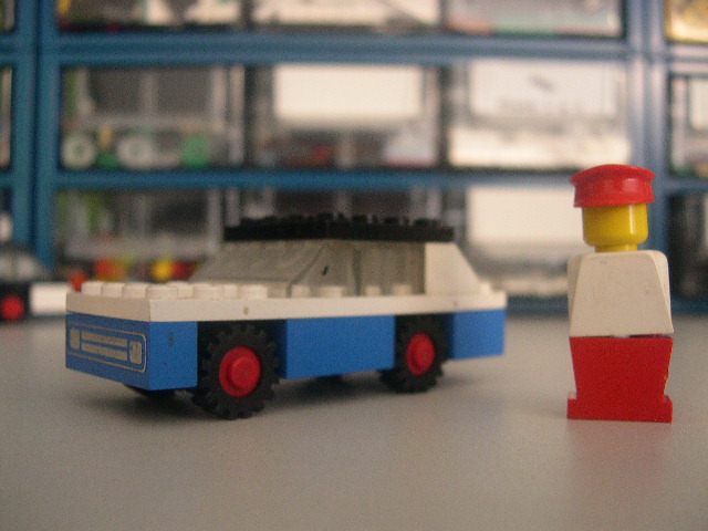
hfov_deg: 49.0
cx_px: 354
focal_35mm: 38
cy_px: 266
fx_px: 777
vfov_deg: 37.7
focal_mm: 8
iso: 400
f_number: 2.8
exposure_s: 1/2.4
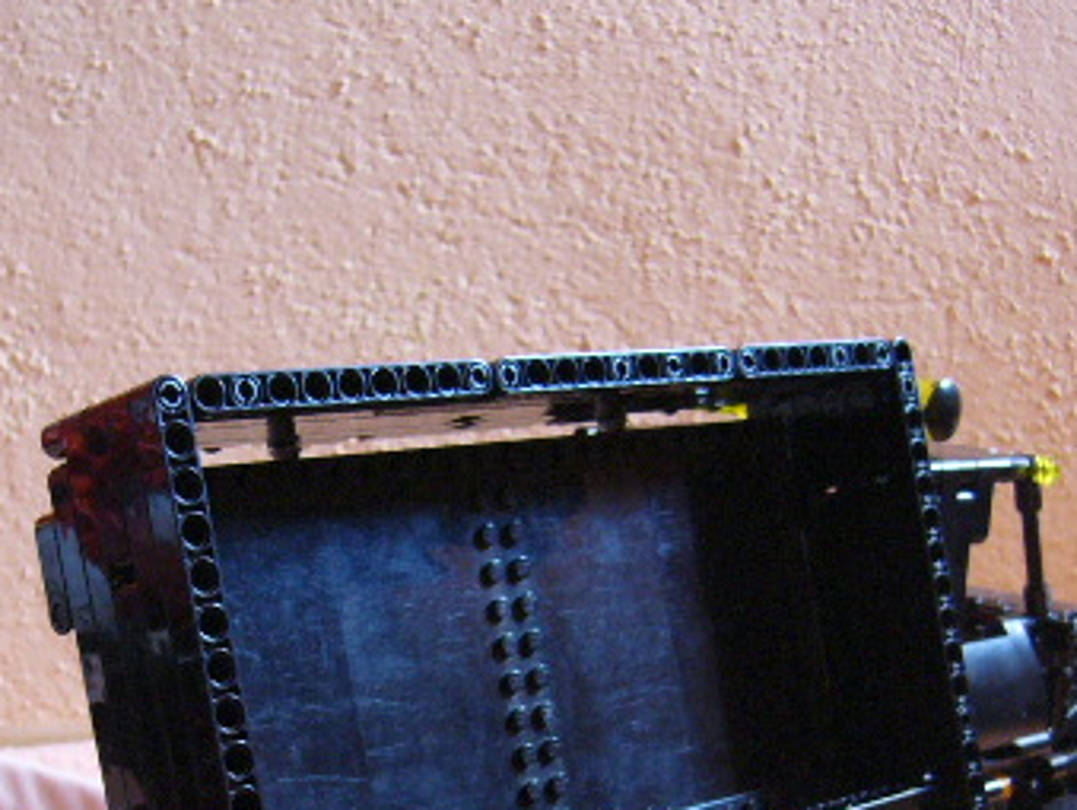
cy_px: 702
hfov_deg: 29.3
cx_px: 457
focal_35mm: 66
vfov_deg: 21.9
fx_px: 2056
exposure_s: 1/13
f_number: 2.8
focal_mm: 5.8
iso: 200
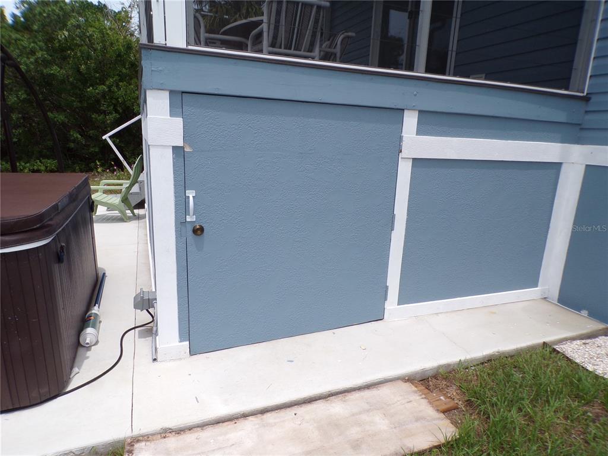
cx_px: 304
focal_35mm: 24
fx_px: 422
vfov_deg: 56.8
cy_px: 228
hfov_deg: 71.6
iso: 80
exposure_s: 1/400
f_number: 5.8
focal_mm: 4.3
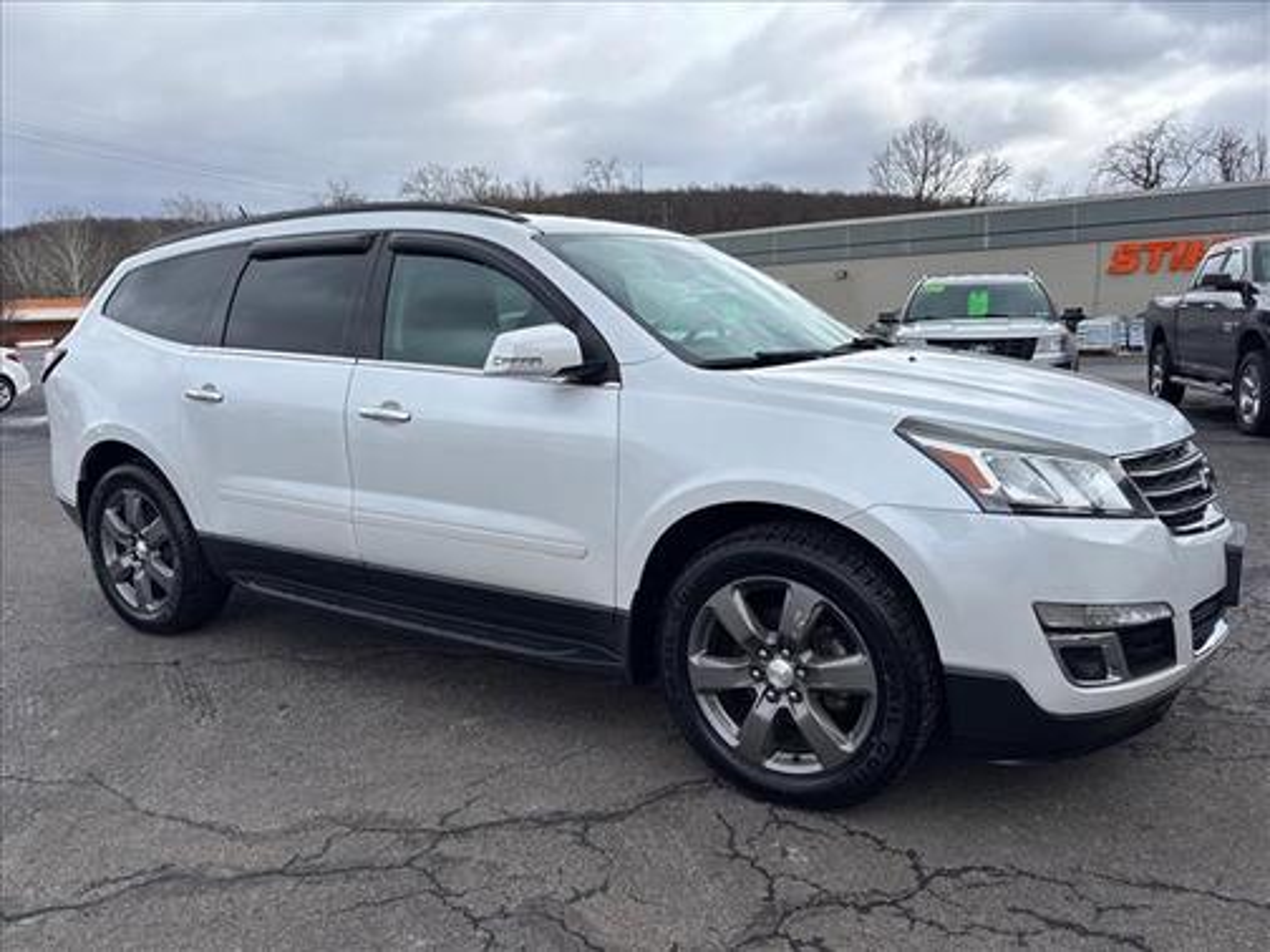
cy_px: 476
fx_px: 954
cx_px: 635
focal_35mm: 26
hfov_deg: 67.3
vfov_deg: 53.1
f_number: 1.6
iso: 50
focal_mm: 5.96
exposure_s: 1/1783
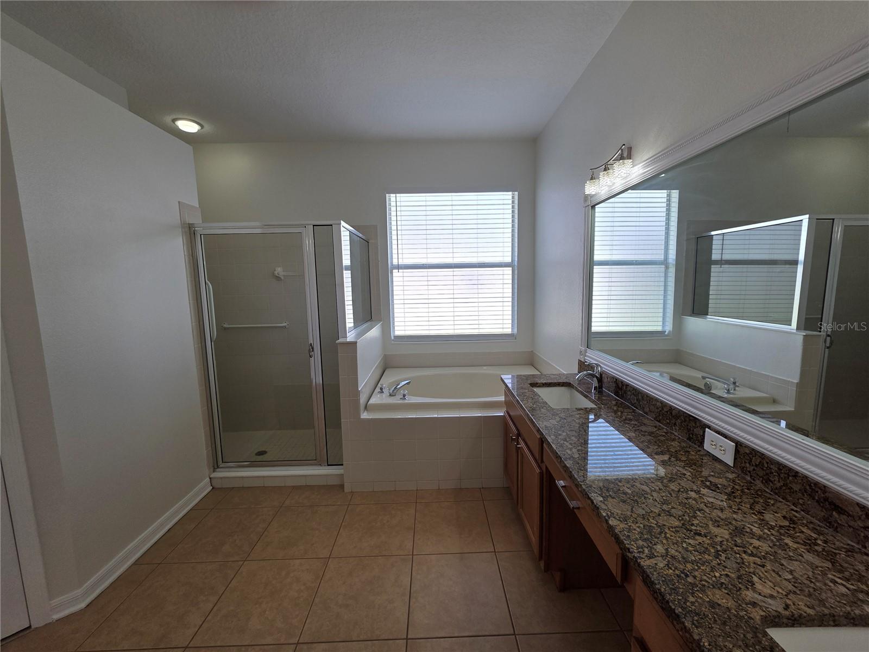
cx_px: 434
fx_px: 326
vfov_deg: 89.9
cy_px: 326
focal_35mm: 13
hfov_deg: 106.2
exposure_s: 1/189
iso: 40
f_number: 1.9
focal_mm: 2.2
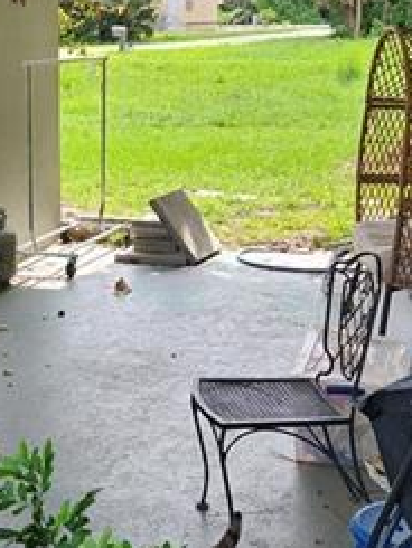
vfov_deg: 27.0
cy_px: 239
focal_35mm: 72
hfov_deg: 20.1
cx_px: 60
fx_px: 1142
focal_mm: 5.4
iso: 20
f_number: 1.8
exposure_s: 1/302
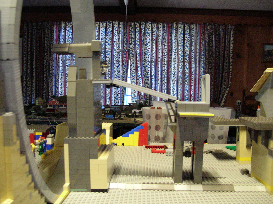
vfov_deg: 39.6
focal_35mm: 36
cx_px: 136
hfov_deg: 51.4
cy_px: 102
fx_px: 284
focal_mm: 6
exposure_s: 1/3.7
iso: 300
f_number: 2.7
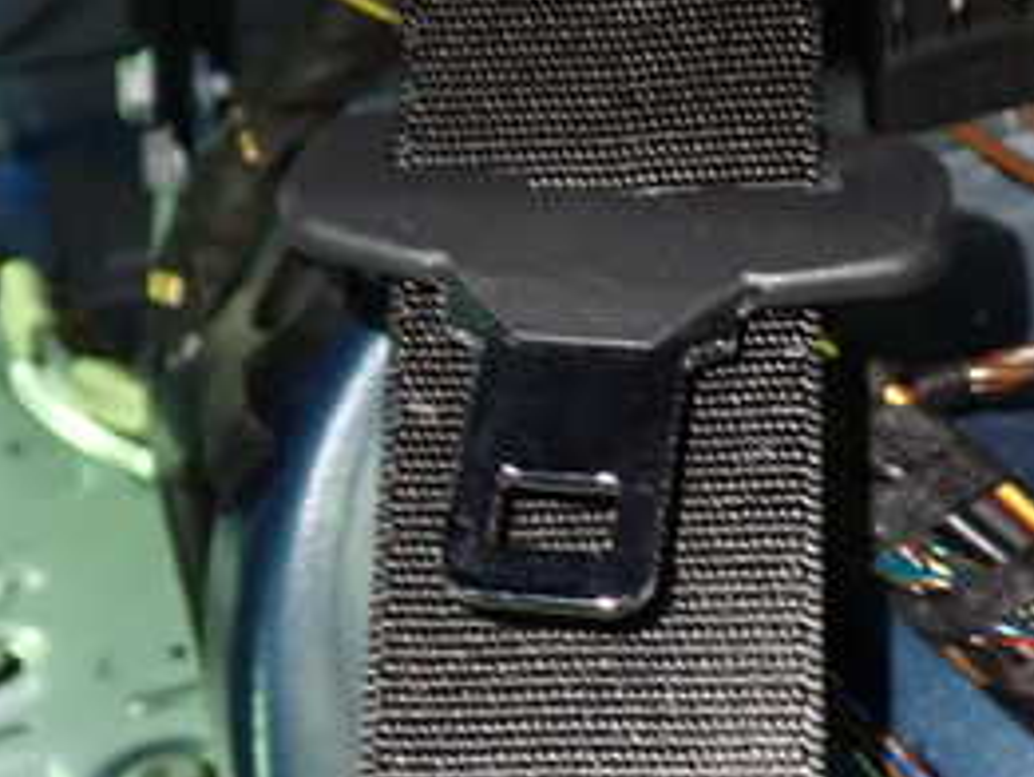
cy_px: 503
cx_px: 543
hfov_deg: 28.1
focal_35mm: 69
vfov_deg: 21.3
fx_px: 2062
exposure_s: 1/20
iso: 800
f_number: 2.3
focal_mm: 5.4
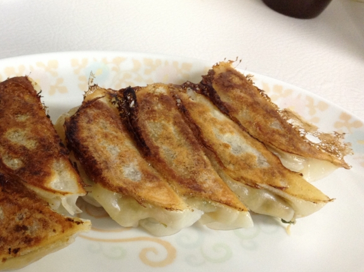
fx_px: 483
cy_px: 169
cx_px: 111
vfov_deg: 31.3
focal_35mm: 46
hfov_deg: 40.6
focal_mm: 3.3
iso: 100
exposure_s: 1/24
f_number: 2.4
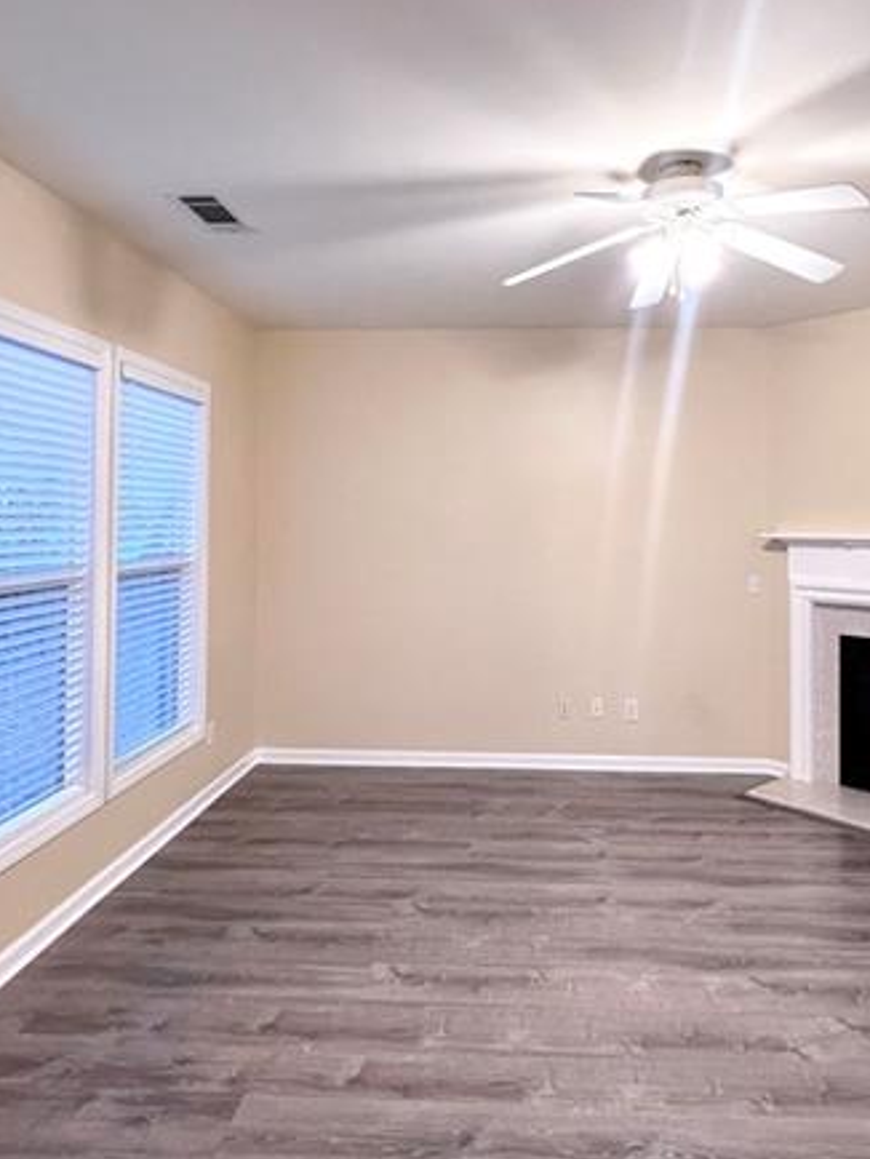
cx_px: 488
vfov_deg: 73.5
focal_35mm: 23
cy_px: 499
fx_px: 770
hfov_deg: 58.7
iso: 200
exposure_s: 1/60
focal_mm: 1.57
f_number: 1.8
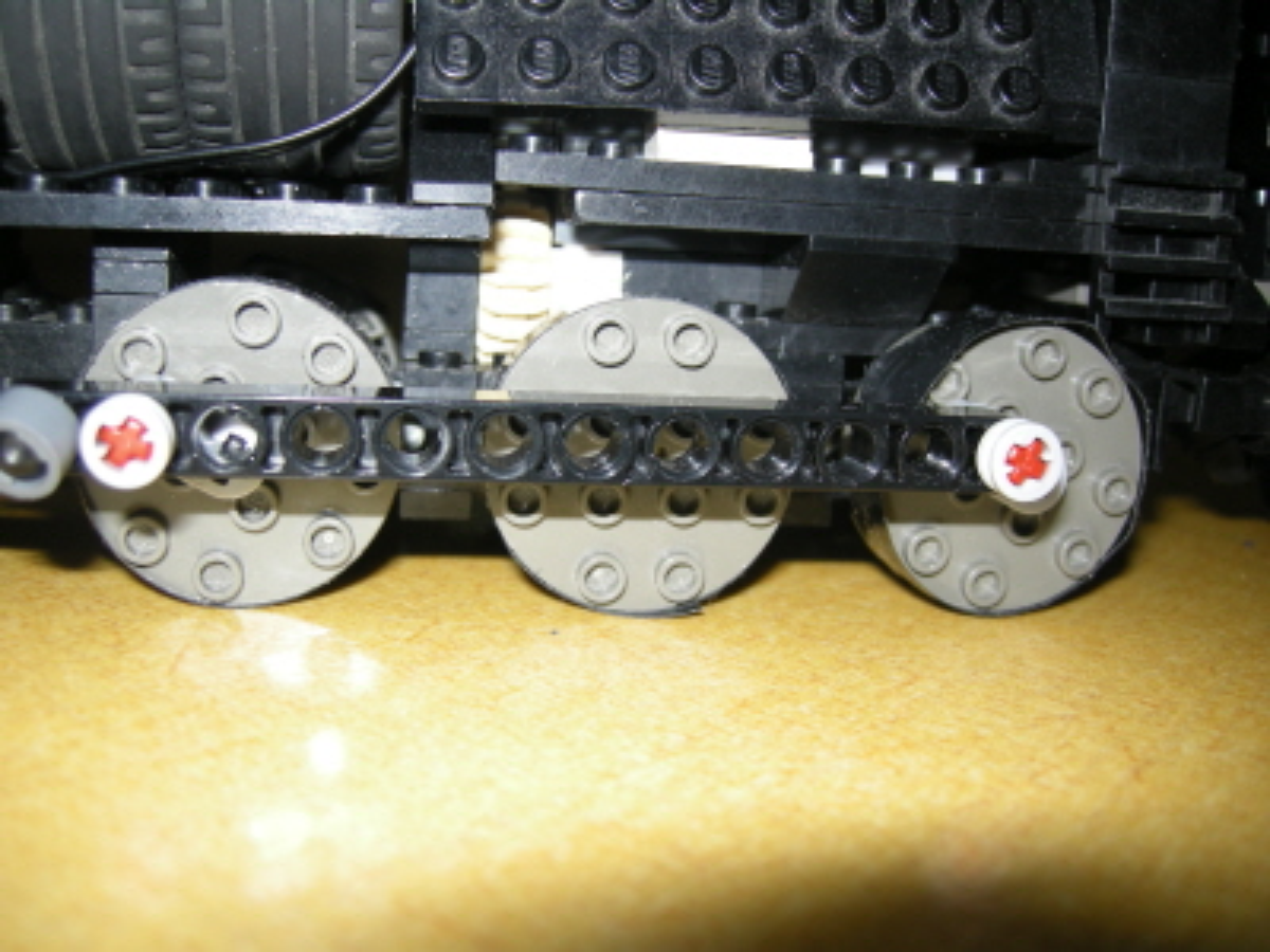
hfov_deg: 51.4
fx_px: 1321
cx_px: 635
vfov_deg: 39.7
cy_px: 476
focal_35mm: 36
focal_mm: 7.5
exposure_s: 1/60
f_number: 2.7
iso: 64
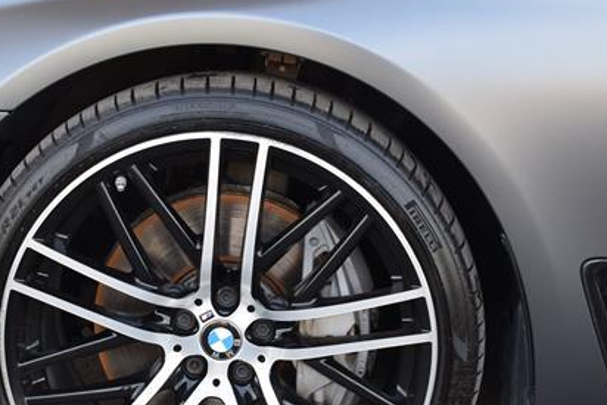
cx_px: 308
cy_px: 235
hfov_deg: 30.1
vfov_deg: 20.3
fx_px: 1130
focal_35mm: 67
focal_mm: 23
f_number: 5.6
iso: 400
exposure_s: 1/125
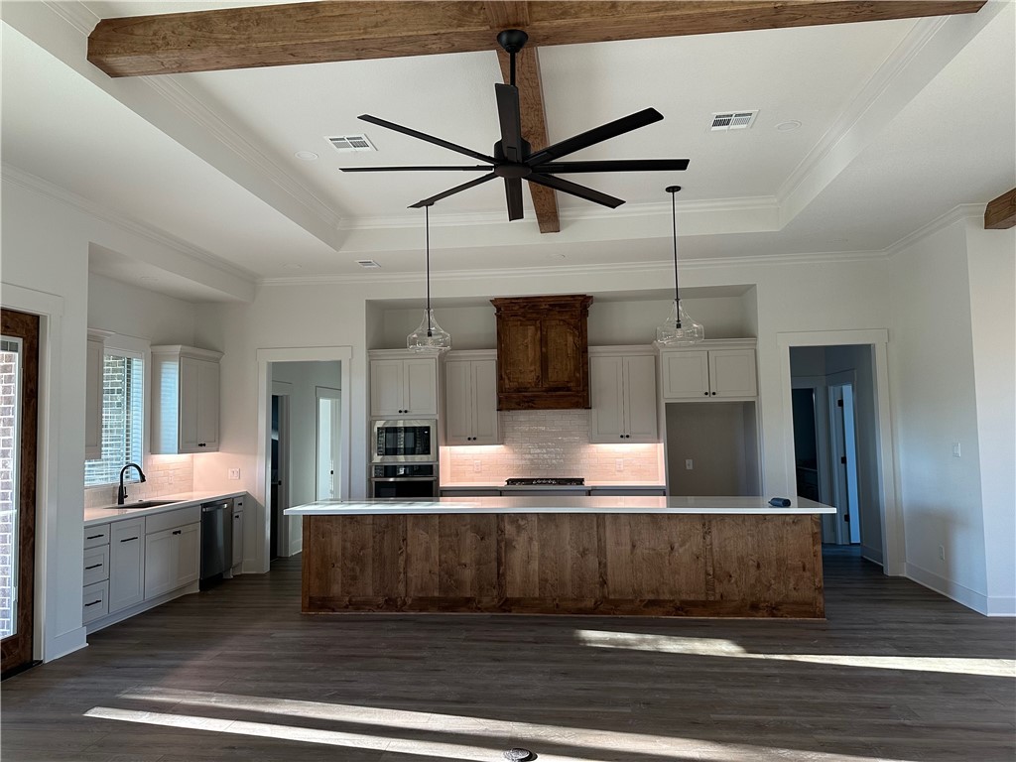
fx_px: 704
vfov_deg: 56.8
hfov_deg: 71.6
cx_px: 508
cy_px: 381
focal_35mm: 24
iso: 200
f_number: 1.78
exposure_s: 1/120
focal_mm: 6.86
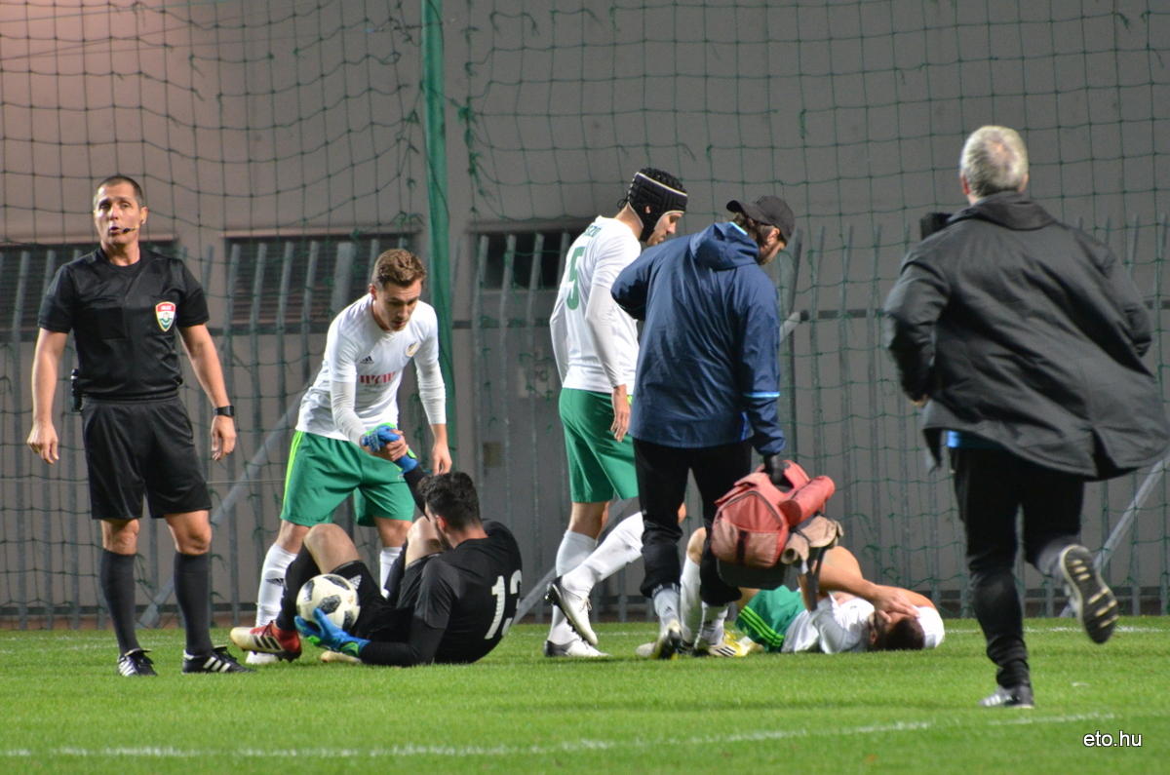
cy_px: 388
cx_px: 585
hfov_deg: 4.6
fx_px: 14596
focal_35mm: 450
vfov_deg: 3.0
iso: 2000
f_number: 5.6
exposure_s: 1/160
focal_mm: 300
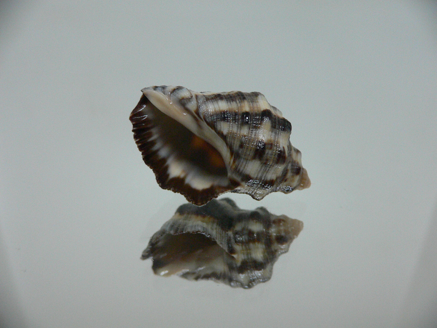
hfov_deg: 52.6
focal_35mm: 35
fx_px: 442
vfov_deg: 40.7
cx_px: 218
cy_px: 164
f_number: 2.8
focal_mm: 4.6
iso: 200
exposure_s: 1/60
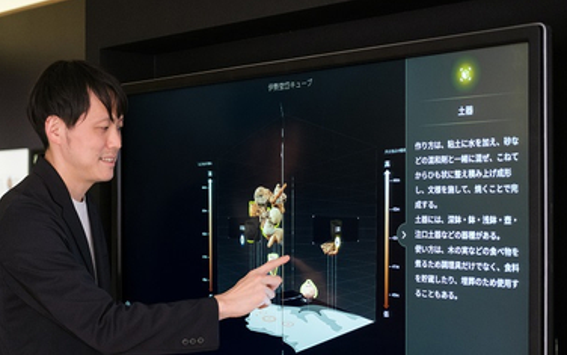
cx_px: 234
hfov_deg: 29.7
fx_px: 1066
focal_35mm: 69
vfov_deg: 18.8
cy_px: 237
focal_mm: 35
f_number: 2.2
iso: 2500
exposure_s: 1/60
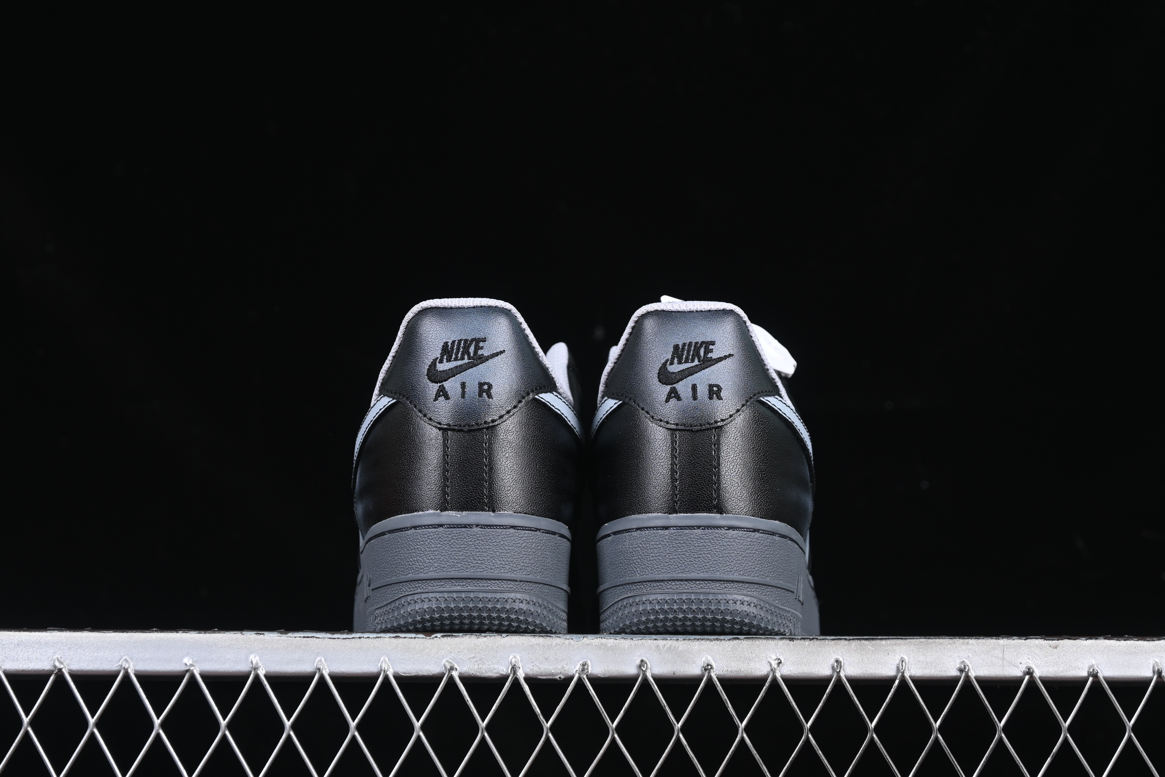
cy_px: 388
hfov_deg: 27.0
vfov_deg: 18.2
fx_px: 2427
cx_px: 582
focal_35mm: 75
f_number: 6.3
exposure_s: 1/60
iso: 160
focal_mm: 50
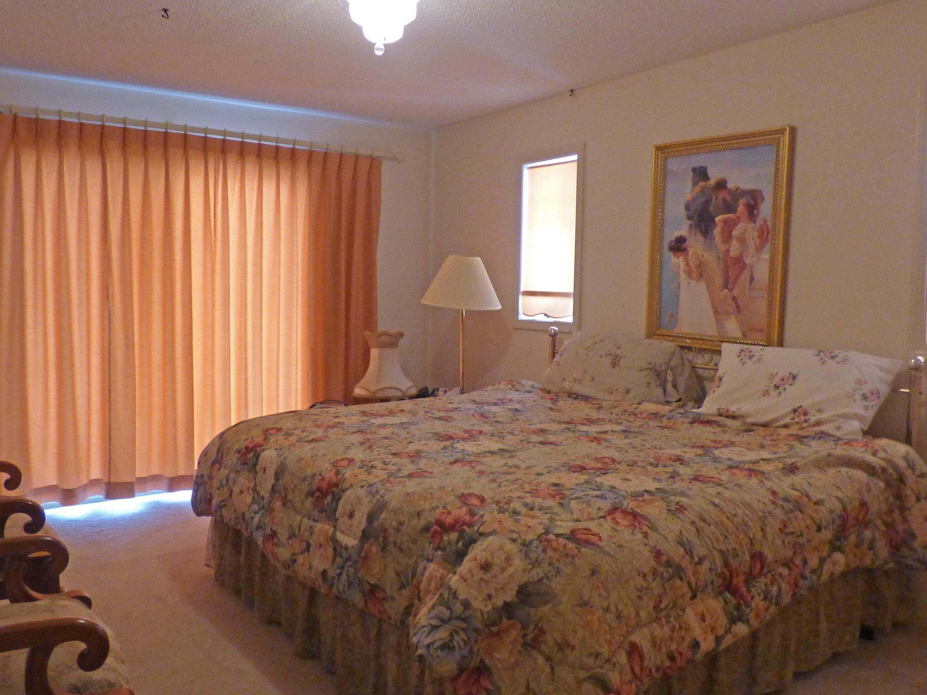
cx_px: 393
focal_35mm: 27
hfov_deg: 65.0
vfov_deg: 51.3
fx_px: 723
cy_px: 323
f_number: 2.8
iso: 400
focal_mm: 3.58
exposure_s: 1/40
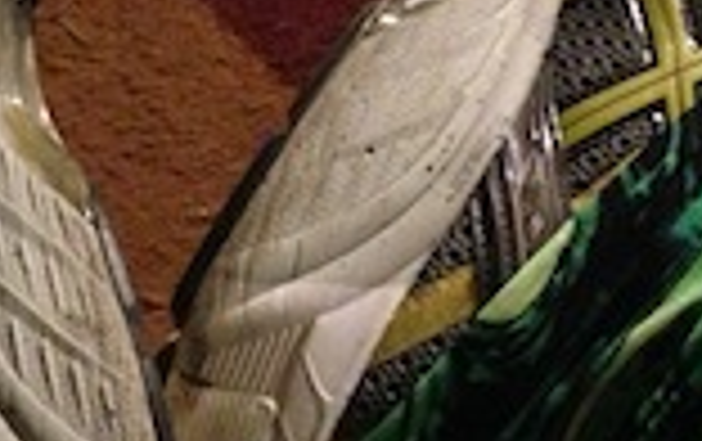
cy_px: 304
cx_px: 144
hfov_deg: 18.4
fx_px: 2146
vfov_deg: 11.7
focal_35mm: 112
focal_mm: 4.13
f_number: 2.4
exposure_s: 1/15
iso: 800
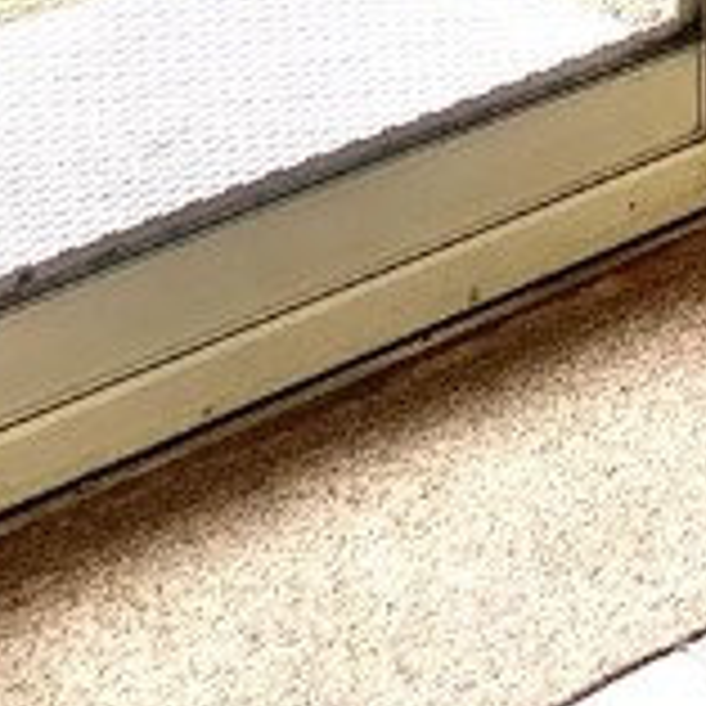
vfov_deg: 10.3
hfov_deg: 10.7
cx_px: 1408
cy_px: -922
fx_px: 3461
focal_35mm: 150
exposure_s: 1/122
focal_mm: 4.25
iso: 32
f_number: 1.8
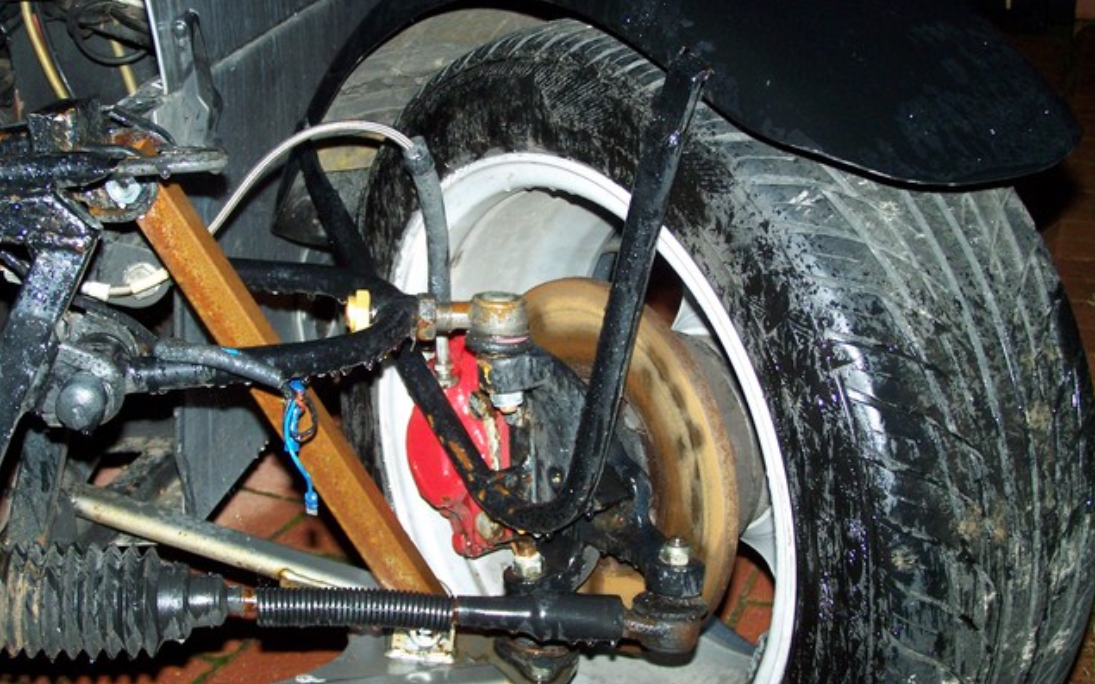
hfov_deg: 32.5
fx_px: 1880
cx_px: 548
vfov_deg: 20.6
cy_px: 331
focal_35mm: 63
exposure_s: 1/60
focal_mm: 9.8
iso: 160
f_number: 3.1
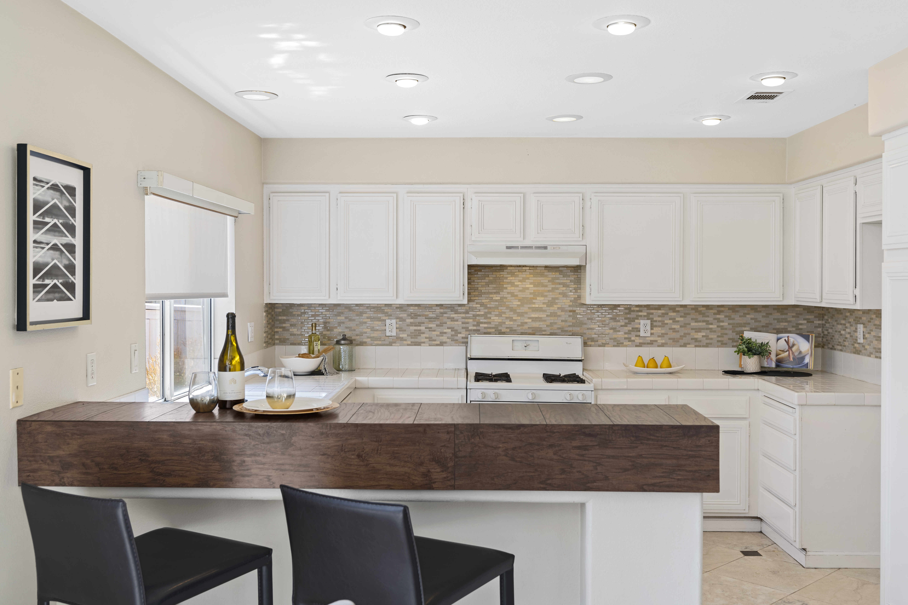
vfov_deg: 38.9
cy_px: 302
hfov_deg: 55.8
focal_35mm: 34
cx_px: 454
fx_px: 857
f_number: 7.1
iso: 250
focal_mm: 34
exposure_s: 1/20
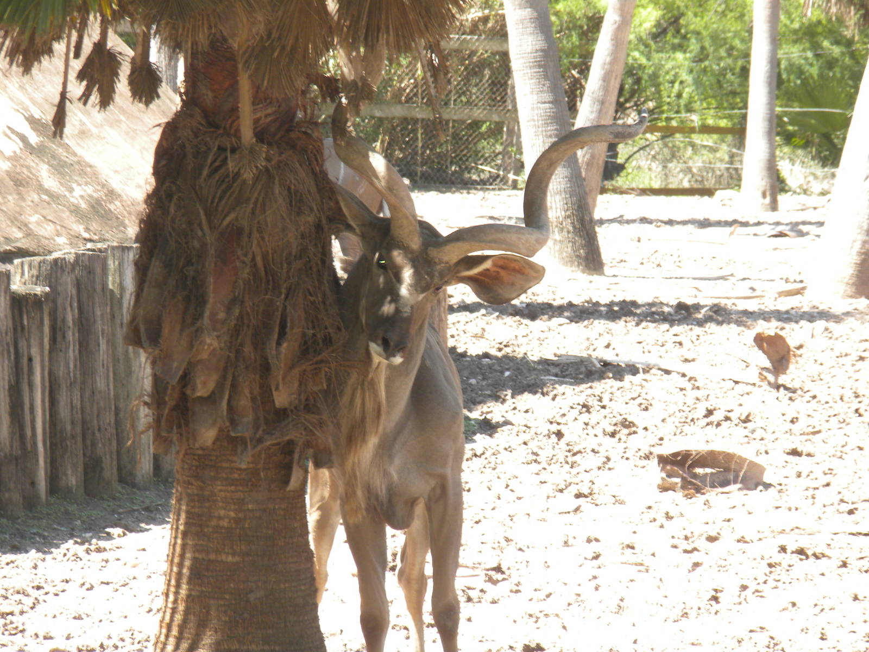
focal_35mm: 238
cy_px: 326
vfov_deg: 6.2
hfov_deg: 8.3
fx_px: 5975
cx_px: 434
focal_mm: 42.1
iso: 85
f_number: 5.2
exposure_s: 1/70.8
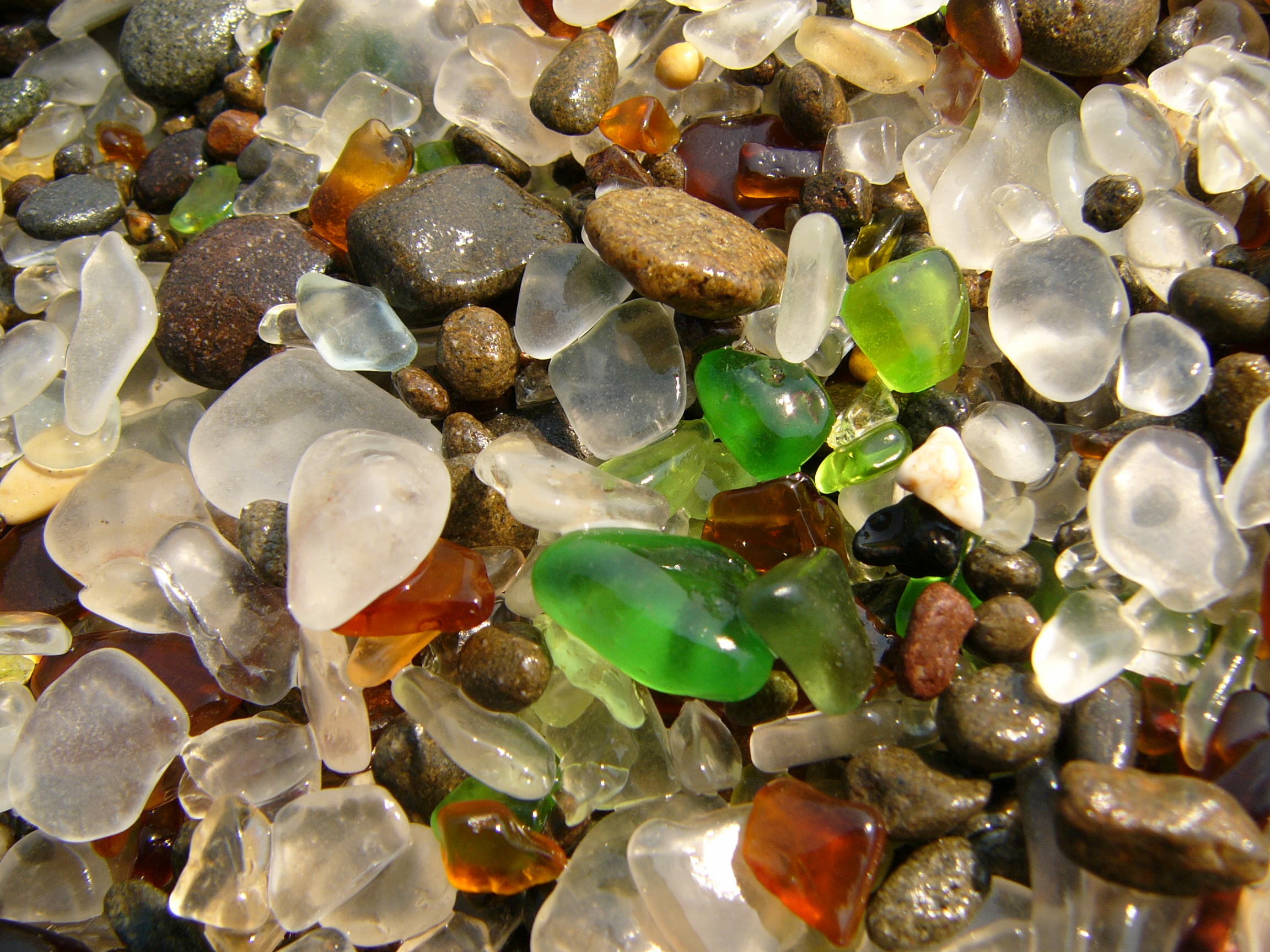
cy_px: 476
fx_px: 1321
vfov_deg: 39.7
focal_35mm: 36
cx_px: 635
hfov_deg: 51.4
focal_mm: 6
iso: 50
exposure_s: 1/400
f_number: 4
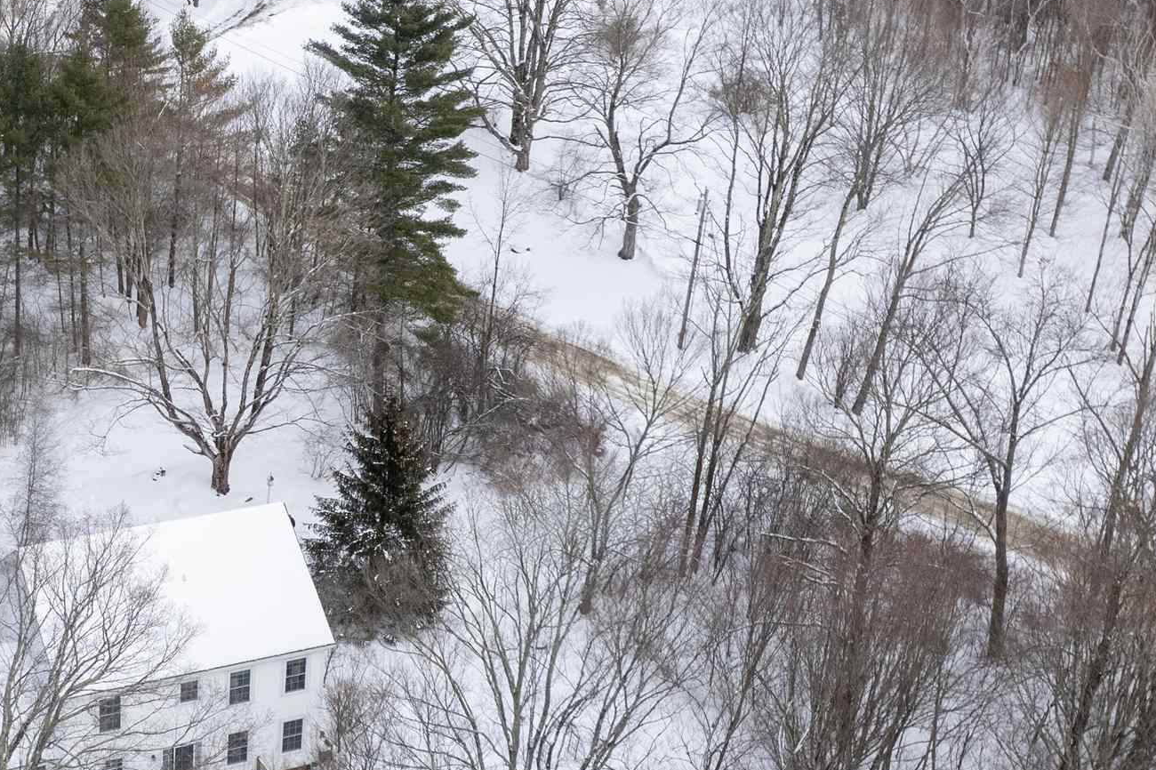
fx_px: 1669
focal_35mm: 52
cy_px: 413
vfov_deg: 26.0
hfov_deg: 35.6
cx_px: 82
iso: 200
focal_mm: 8.38
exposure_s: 1/180
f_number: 2.8
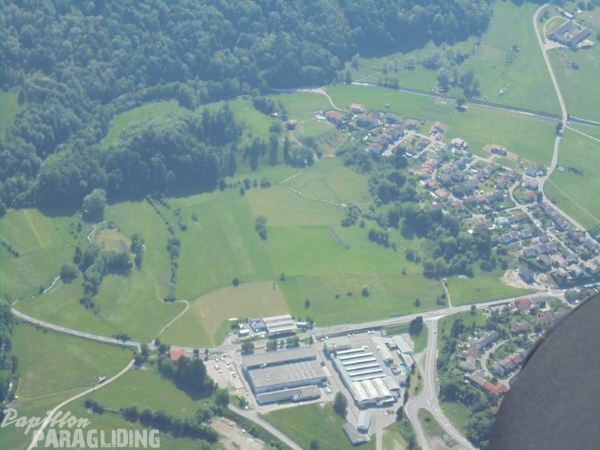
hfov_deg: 23.6
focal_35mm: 83
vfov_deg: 17.8
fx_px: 1439
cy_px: 225
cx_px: 300
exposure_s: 1/250
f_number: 6.7
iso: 100
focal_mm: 14.9
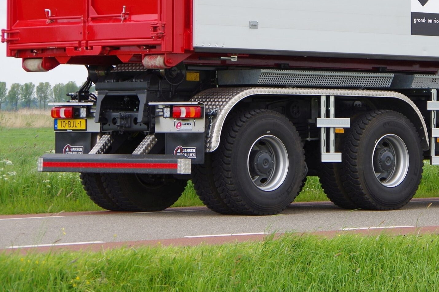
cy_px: 42
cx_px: 344
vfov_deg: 7.5
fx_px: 2231
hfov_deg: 11.2
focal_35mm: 183
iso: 100
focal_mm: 68
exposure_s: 1/200
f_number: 5.6
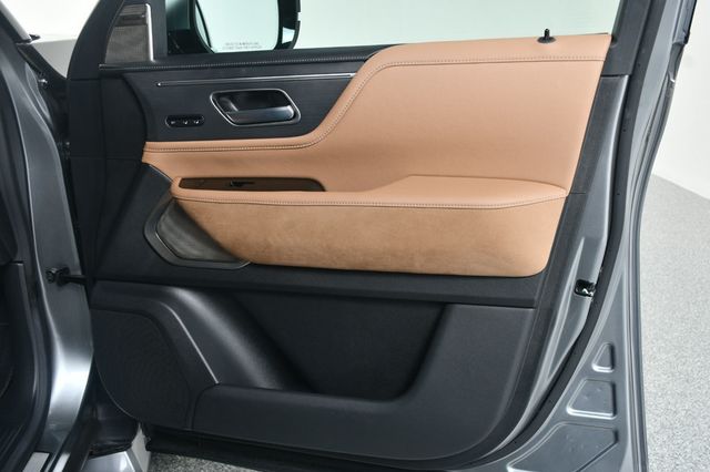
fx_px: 710
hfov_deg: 53.2
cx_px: 355
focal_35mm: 36
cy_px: 236
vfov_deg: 36.8
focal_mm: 24
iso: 100
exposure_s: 1/160
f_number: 6.3
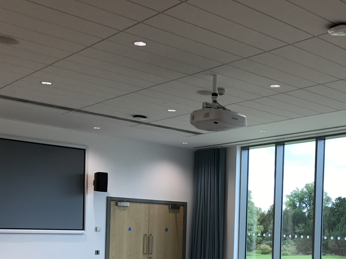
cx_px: 267
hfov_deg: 36.5
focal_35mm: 51
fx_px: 510
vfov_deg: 27.5
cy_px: 232
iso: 20
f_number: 1.8
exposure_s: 1/147
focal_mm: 3.99
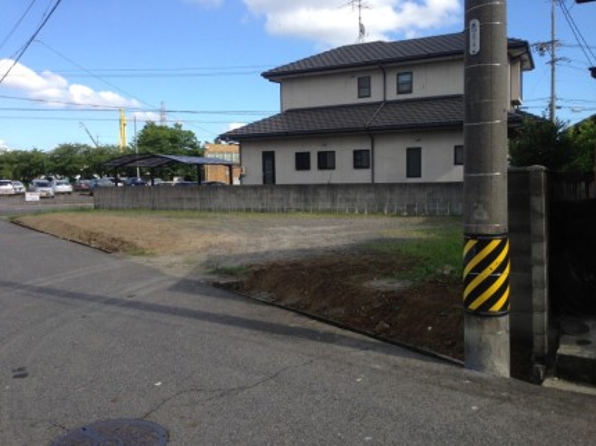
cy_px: 223
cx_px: 298
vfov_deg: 42.9
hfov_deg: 55.4
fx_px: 568
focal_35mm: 33
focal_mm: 4.13
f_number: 2.4
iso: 50
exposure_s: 1/935
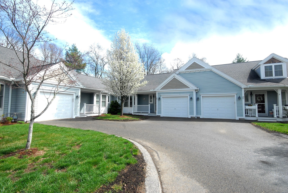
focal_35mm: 17
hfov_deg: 92.4
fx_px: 138
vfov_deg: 69.8
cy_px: 96
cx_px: 144
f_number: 13
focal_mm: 11.5
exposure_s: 1/160
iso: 400
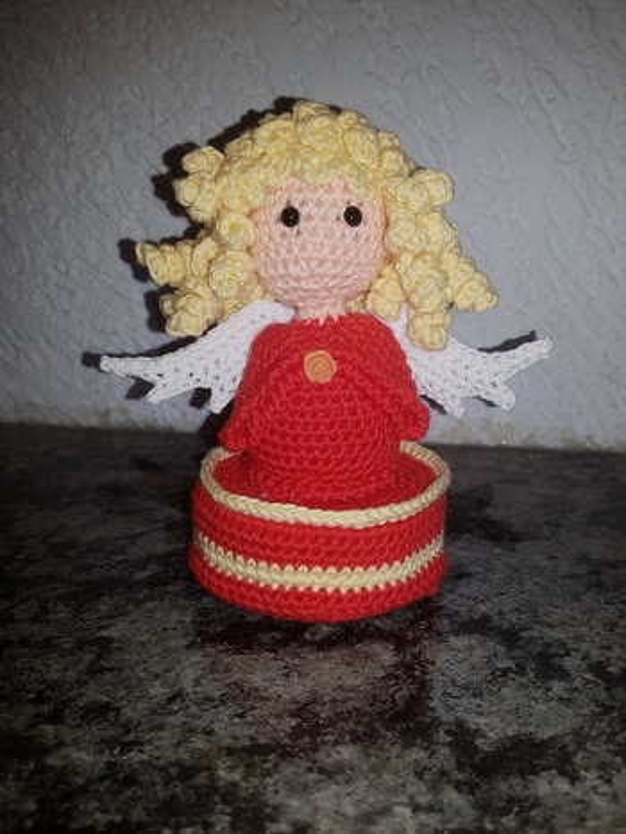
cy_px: 417
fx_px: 626
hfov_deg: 53.1
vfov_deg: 67.3
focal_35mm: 26
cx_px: 313
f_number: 1.7
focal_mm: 4.2
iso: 50
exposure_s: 1/294
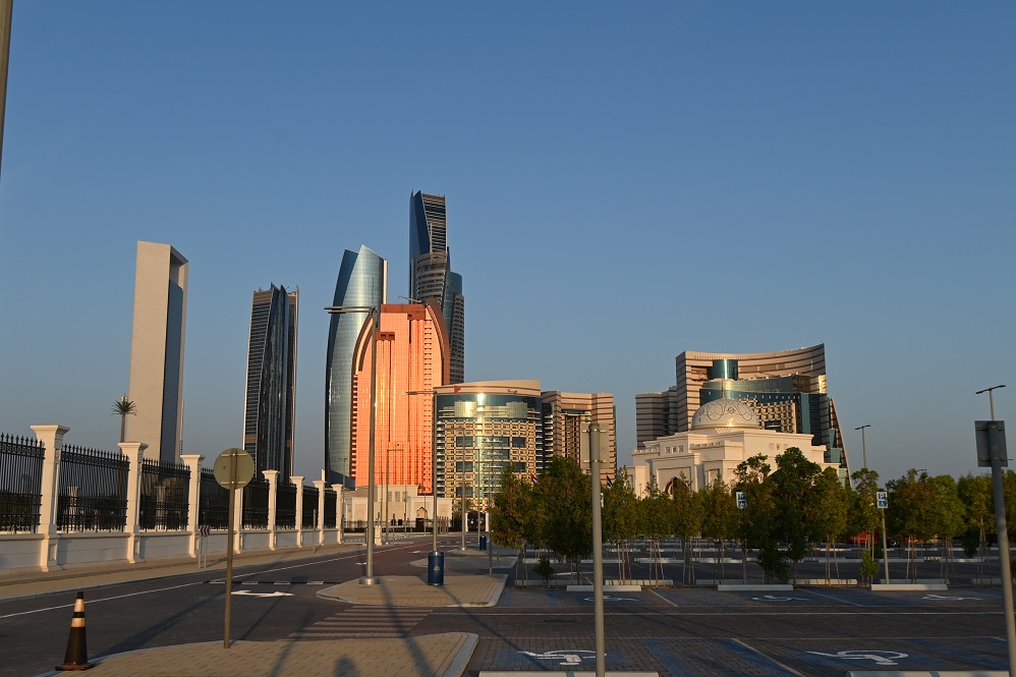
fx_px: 1016
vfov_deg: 36.9
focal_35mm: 36
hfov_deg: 53.1
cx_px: 508
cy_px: 338
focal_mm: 24
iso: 100
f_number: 6.3
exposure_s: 1/320
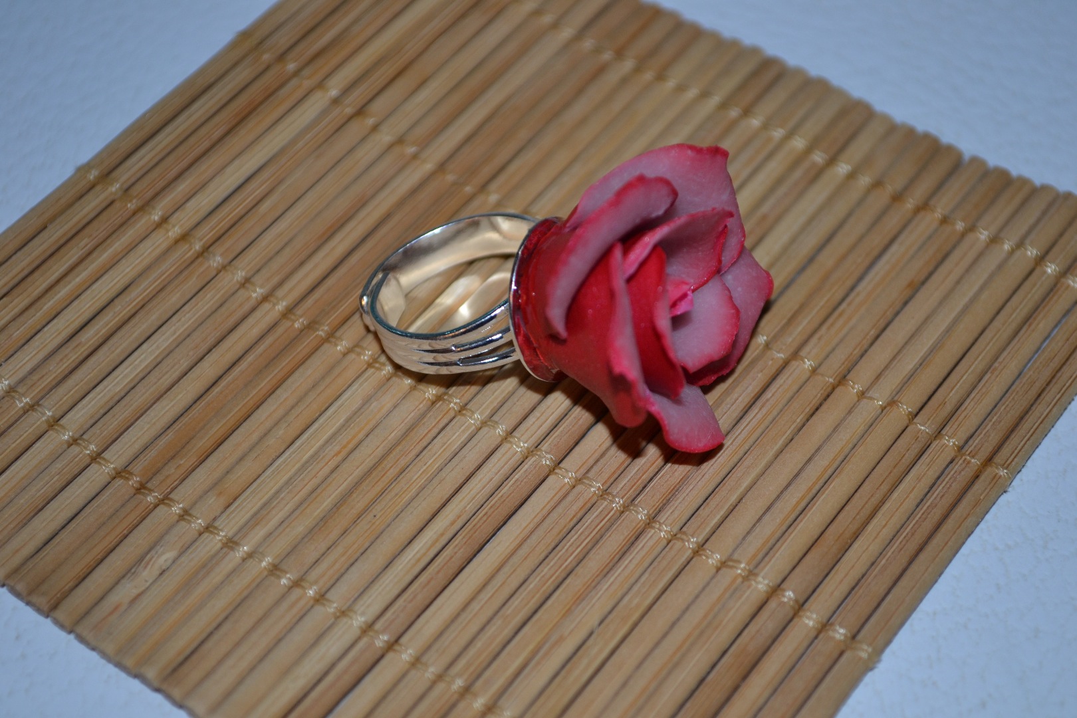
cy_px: 359
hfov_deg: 24.6
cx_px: 538
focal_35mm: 82
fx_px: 2468
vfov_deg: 16.6
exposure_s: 1/60
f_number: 5.6
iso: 360
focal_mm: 55
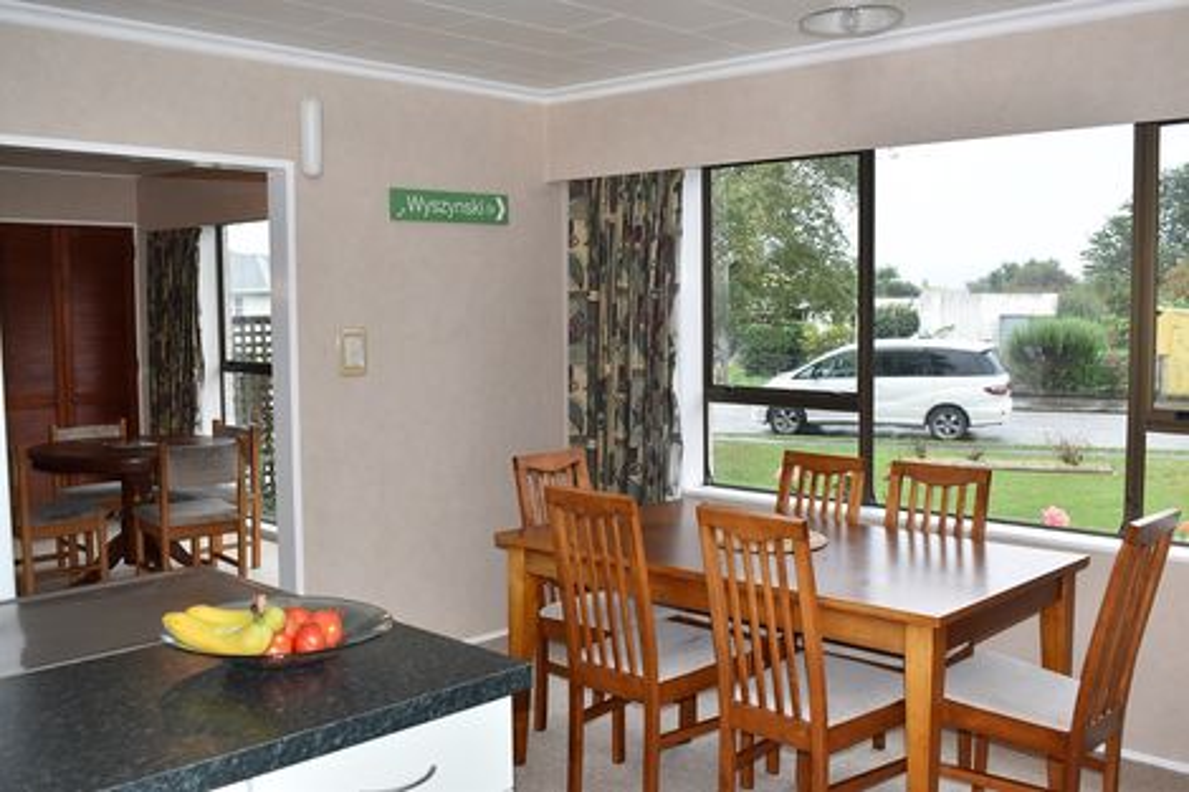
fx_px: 1139
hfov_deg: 55.1
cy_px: 396
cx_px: 594
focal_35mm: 34
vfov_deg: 38.3
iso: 400
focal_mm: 23
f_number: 5.6
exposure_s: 1/125
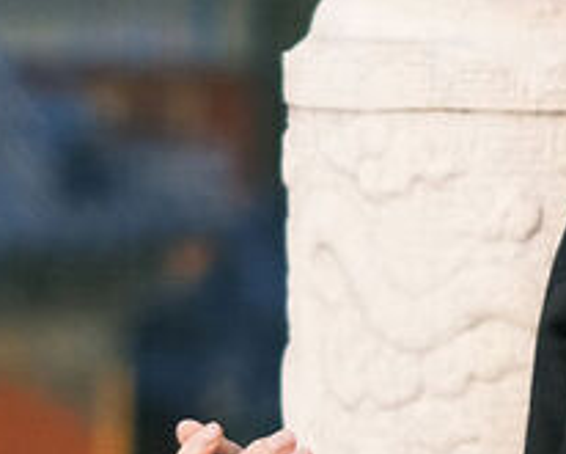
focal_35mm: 253
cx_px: 44
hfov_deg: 7.6
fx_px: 4240
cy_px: 14
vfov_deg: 6.1
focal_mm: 35
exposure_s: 1/32000
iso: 1600
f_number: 1.4
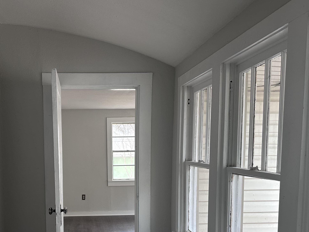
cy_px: 181
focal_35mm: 38
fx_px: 339
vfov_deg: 36.6
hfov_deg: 47.9
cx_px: 94
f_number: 1.78
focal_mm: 6.86
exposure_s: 1/120
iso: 160
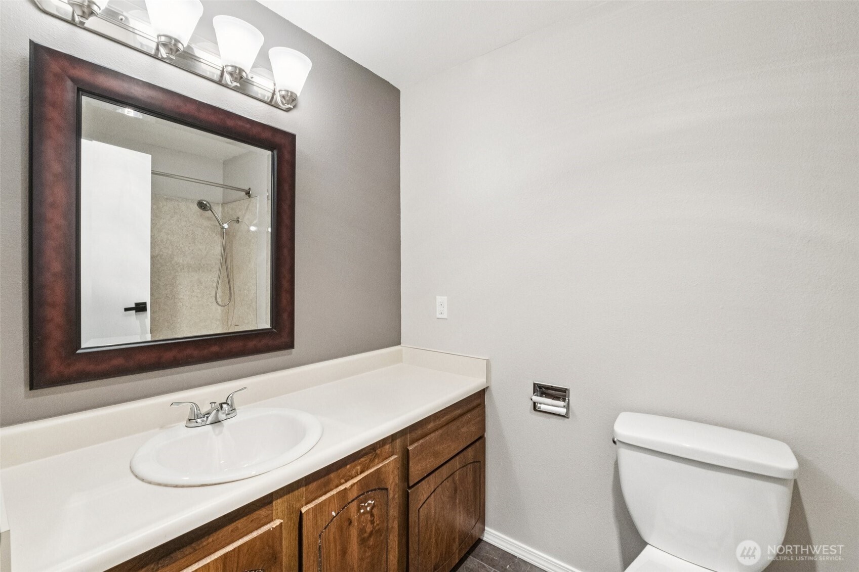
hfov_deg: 100.4
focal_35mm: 15
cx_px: 430
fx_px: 358
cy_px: 286
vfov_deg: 77.3
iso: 1600
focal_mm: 10
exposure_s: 1/30
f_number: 9
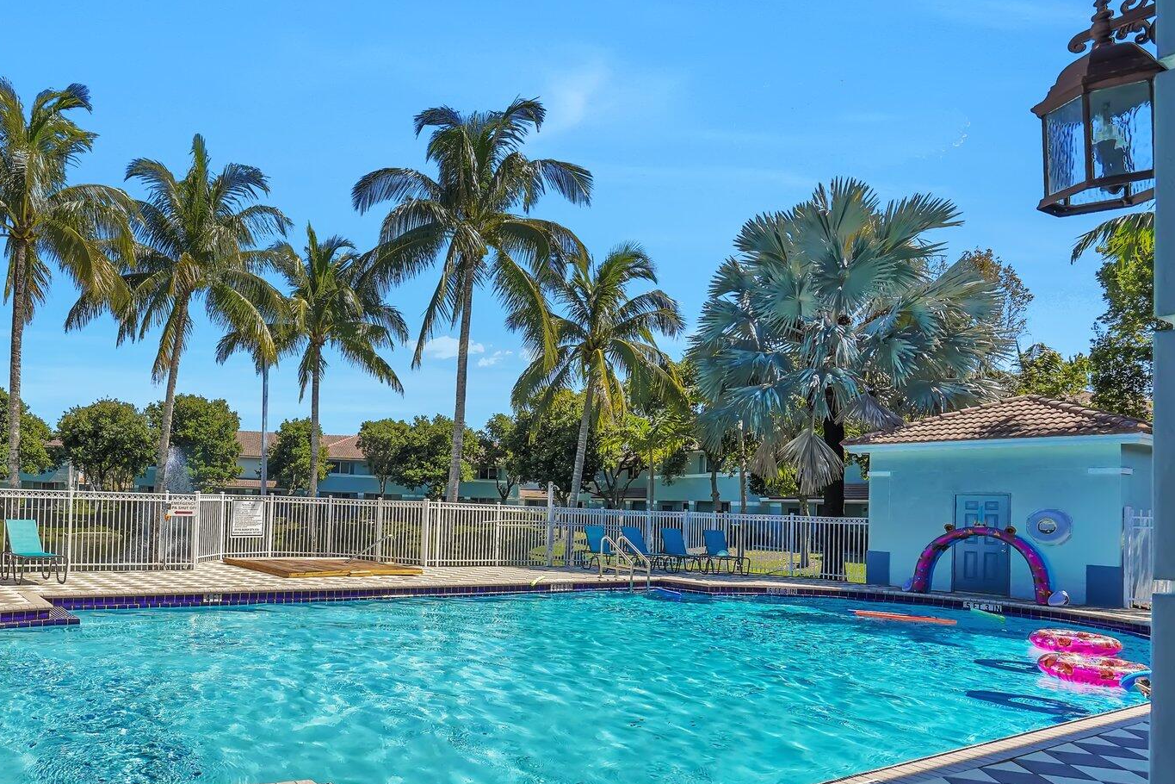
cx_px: 337
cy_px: 475
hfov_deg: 70.2
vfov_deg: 52.7
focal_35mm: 24
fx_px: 783
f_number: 6.3
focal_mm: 16
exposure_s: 1/8000
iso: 1600
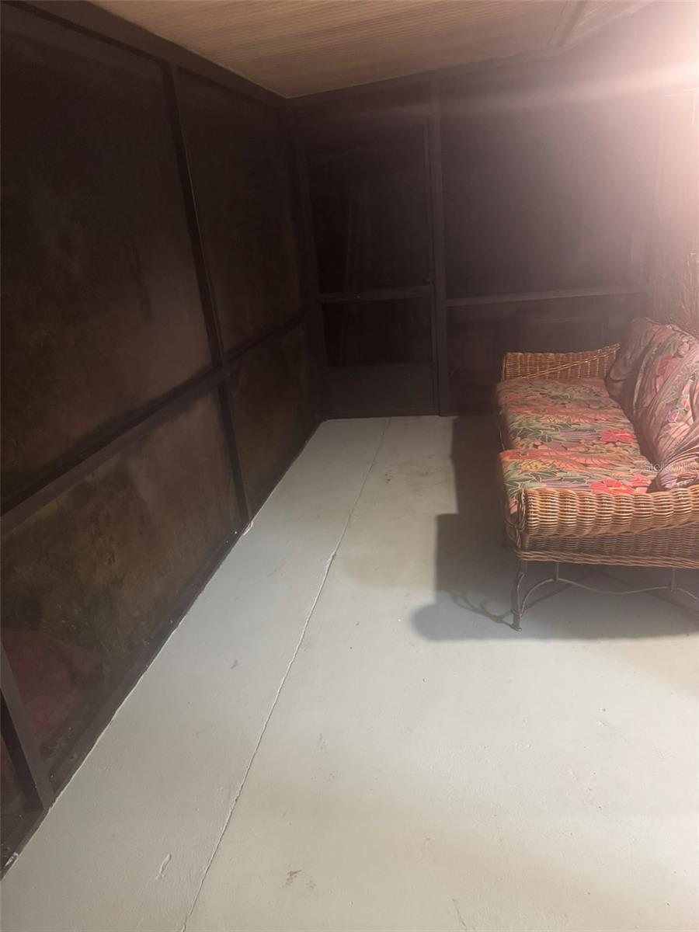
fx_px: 646
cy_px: 466
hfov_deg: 56.8
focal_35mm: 24
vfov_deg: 71.6
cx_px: 350
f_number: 1.78
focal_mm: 6.76
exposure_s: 1/40
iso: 1000
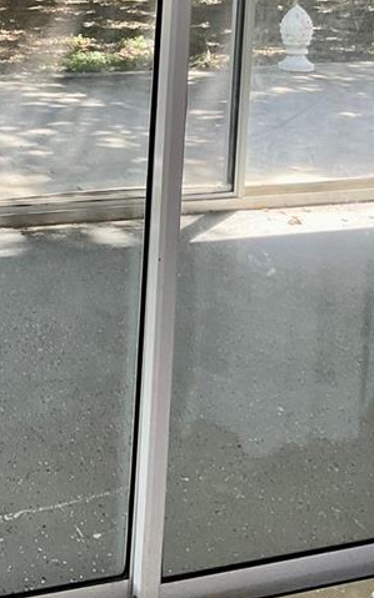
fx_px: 1257
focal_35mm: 77
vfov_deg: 25.3
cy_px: -16
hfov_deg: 16.2
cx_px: -91
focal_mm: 3
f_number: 1.8
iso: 64
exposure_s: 1/120
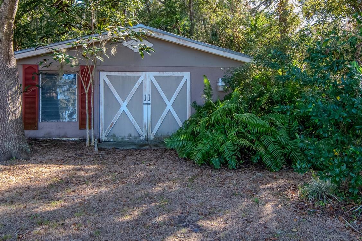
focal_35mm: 34
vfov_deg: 38.5
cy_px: 86
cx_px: 170
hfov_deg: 55.8
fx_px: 342
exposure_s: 1/80
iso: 1000
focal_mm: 16
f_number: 11
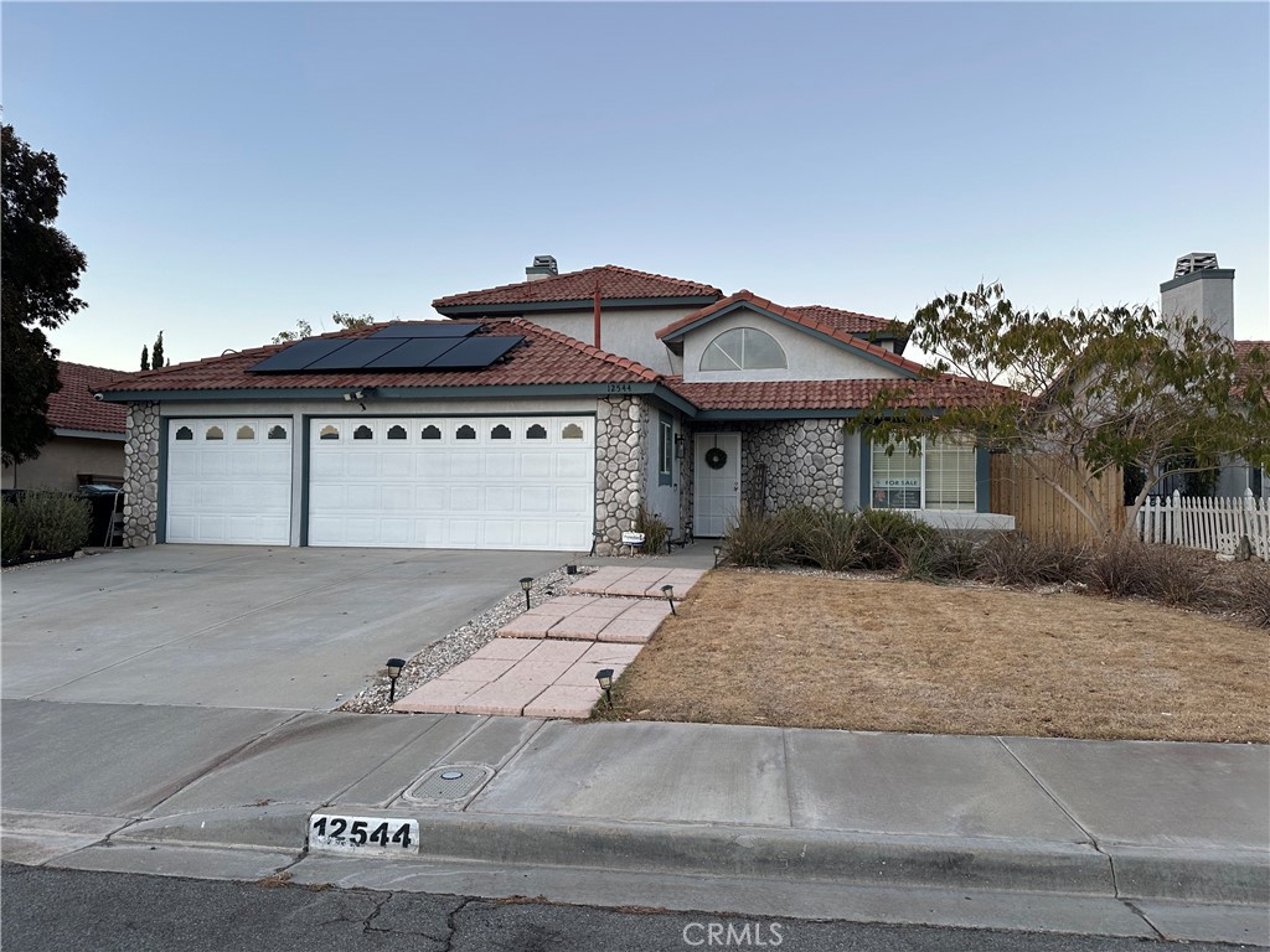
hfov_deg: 71.6
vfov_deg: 56.8
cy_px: 476
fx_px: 881
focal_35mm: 24
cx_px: 635
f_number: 1.78
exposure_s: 1/345
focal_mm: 6.86
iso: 80
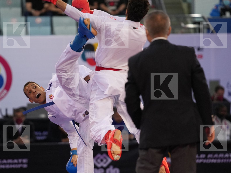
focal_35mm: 326
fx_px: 2175
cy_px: 86
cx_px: 115
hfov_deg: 6.1
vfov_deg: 4.6
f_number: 2.8
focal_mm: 200
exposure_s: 1/1000
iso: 2000
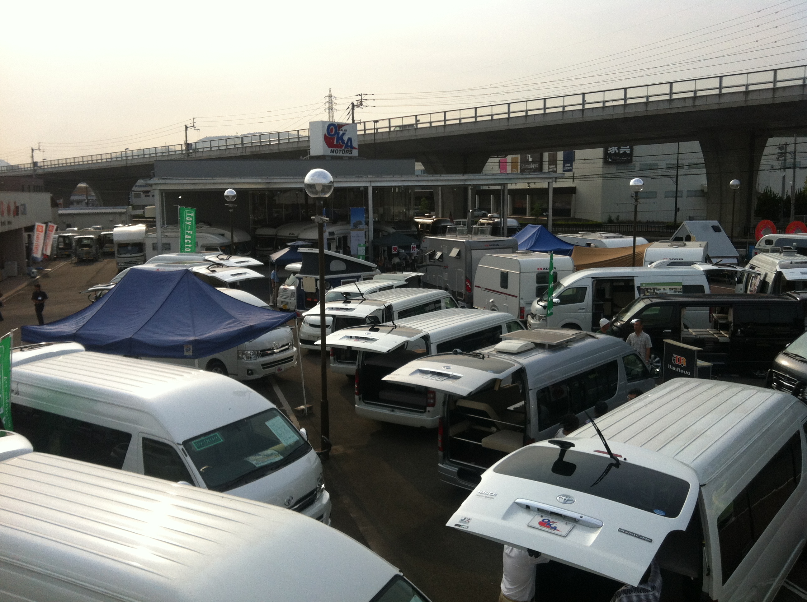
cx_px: 404
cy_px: 301
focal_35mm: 35
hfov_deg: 52.7
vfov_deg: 40.6
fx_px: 815
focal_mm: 3.85
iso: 80
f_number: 2.8
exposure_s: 1/1312
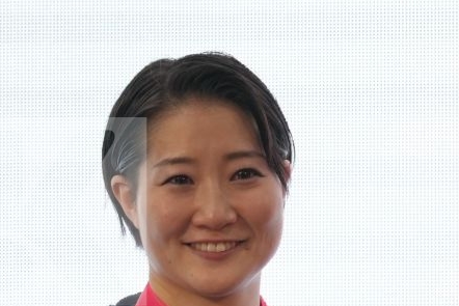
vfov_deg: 1.5
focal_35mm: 928
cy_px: 579
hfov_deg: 2.2
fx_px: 11835
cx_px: 754
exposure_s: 1/250
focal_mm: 152
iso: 500
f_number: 2.8
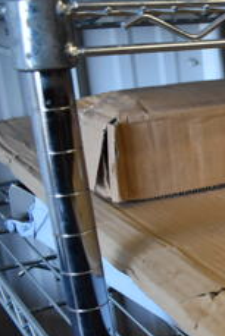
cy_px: 227
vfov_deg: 27.9
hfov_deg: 15.5
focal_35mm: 72
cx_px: 438
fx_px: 674
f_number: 3.5
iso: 800
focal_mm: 18
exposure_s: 1/160
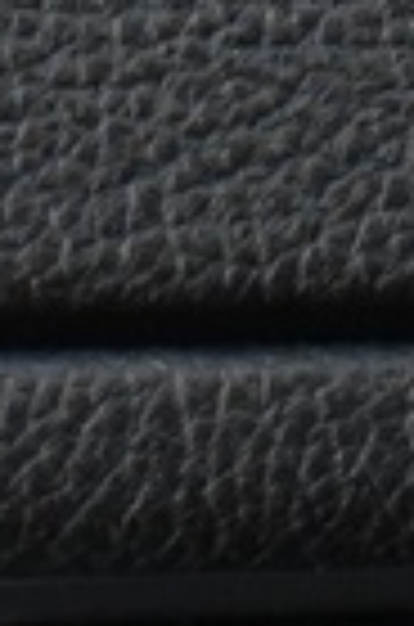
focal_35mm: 875
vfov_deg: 2.4
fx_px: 15168
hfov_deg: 1.6
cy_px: 1306
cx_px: 243
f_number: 4
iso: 4000
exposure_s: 1/20
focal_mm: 75
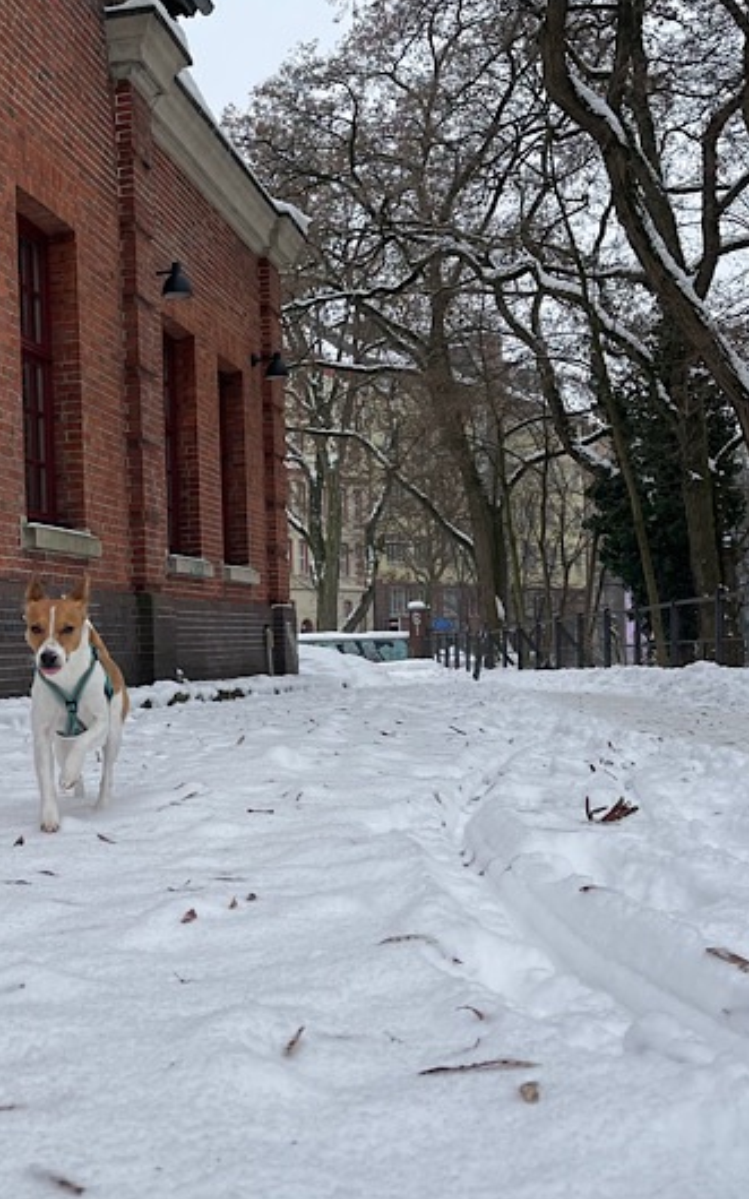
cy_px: 595
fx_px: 980
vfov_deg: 62.9
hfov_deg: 41.3
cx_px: 247
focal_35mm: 30
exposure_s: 1/553
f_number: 1.6
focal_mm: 5.1
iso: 32
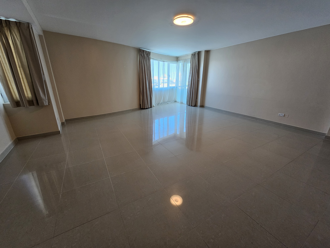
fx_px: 124
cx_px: 165
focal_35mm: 13
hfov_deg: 106.2
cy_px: 124
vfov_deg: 89.9
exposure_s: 1/50
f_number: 2.2
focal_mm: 2.2
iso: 80
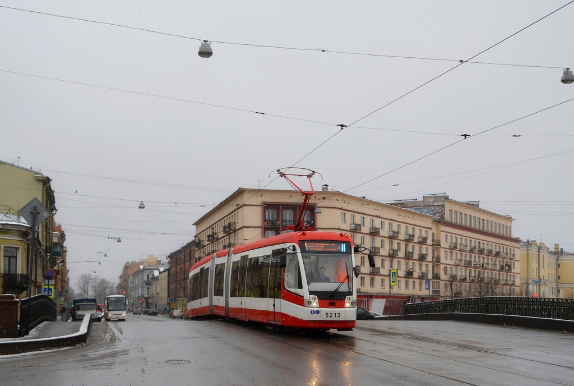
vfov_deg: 32.1
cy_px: 193
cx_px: 287
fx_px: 671
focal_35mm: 42
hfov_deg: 46.3
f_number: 4.5
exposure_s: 1/640
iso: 400
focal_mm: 28
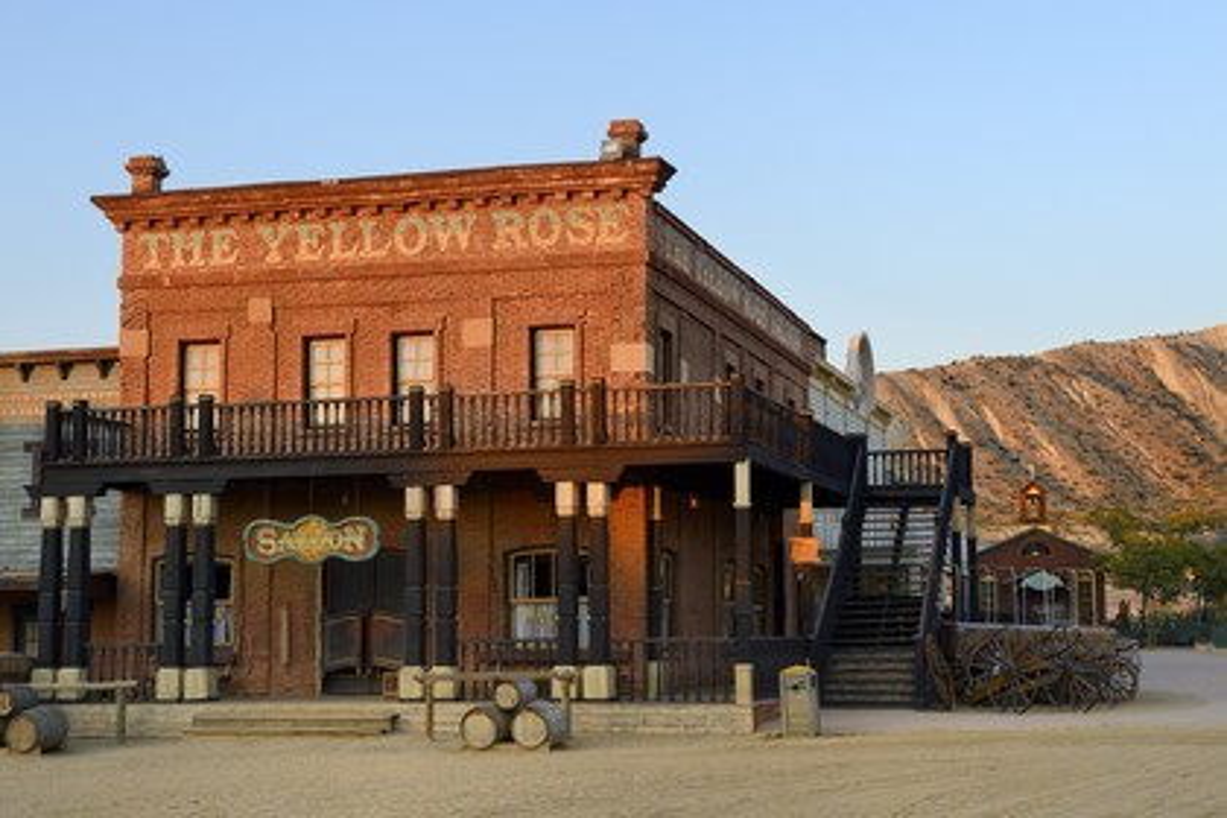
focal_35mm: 55
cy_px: 409
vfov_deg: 24.6
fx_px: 1874
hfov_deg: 36.2
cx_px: 614
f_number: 8
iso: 400
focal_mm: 55
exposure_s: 1/160
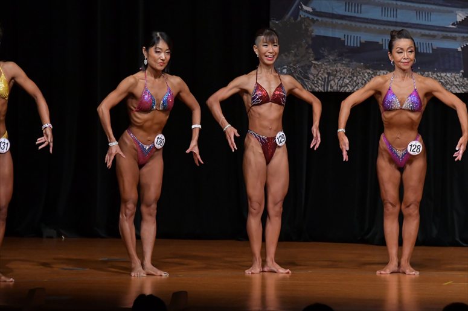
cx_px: 234
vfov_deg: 4.8
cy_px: 156
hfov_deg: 7.2
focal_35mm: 285
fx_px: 3703
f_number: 5.6
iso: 4000
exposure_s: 1/400
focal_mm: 190
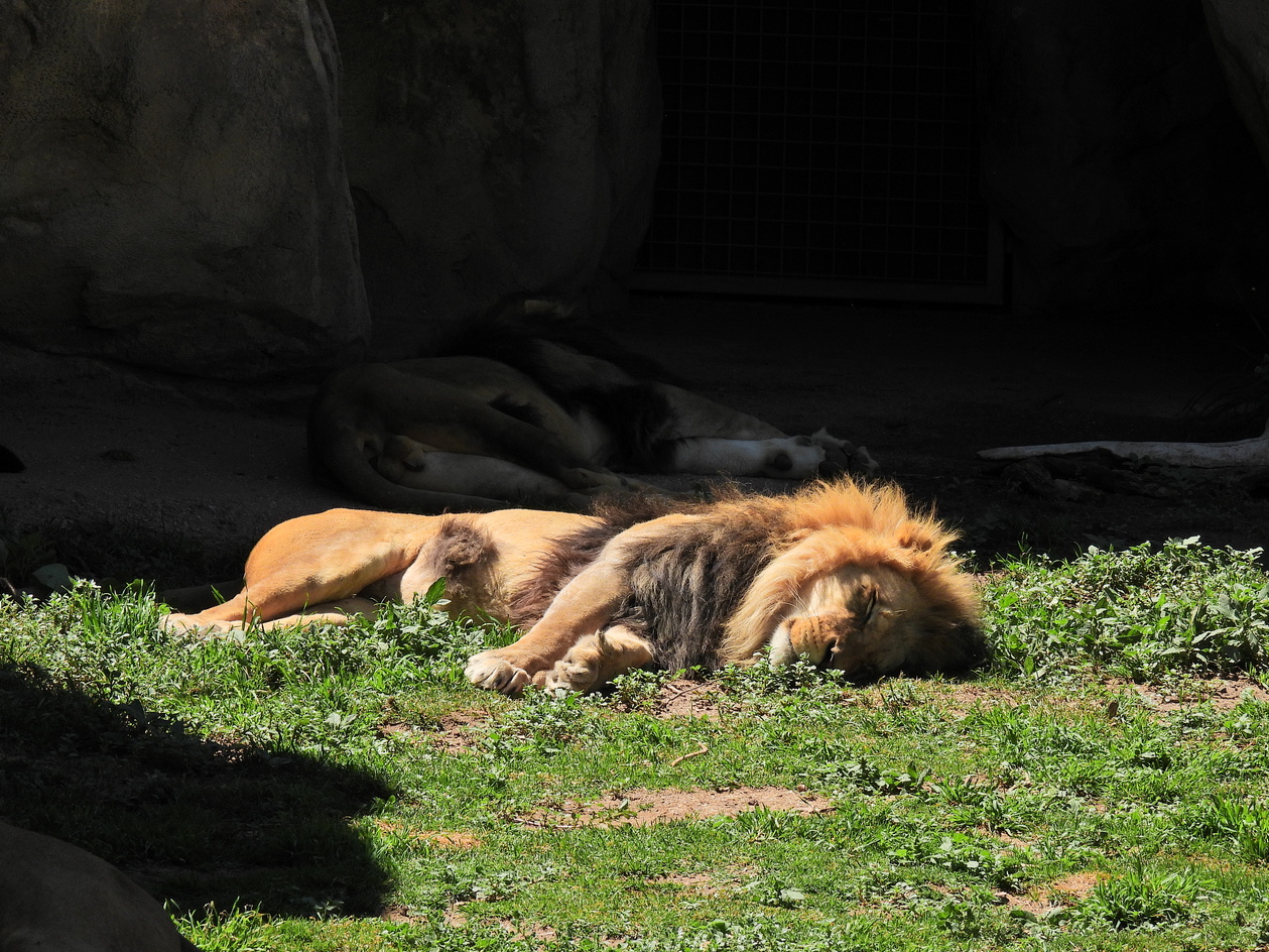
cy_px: 476
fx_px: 8944
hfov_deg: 8.1
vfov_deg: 6.1
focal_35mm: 244
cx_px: 644
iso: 100
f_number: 4.5
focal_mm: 42.8
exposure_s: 1/800
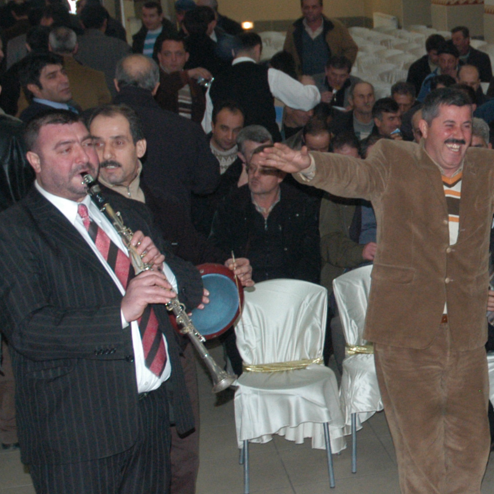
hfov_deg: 17.3
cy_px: 228
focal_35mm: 93
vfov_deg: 18.7
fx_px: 1502
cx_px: 674
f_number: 4.5
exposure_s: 1/60
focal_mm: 24
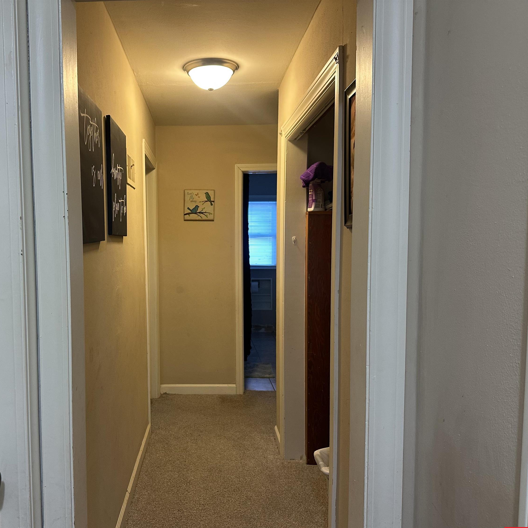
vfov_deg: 55.6
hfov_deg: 55.0
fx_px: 500
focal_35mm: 29
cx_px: 197
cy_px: 270
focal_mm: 6.86
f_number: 1.78
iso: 200
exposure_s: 1/60
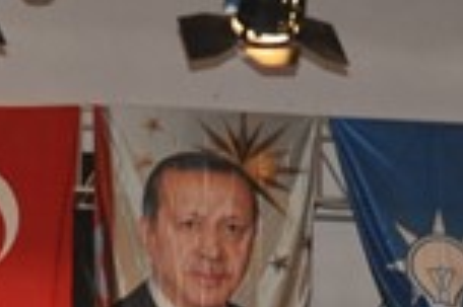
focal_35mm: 154
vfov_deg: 8.4
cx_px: 143
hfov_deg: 13.3
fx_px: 1978
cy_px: 629
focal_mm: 24
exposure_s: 1/125
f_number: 4.5
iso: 1250
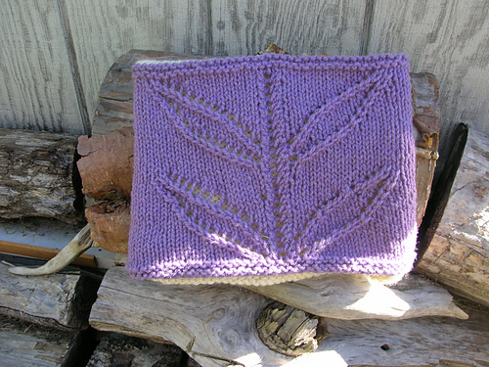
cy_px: 184
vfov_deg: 41.8
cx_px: 244
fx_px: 480
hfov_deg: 54.0
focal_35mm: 34
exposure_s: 1/50.2
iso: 50
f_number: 4.9
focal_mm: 5.7
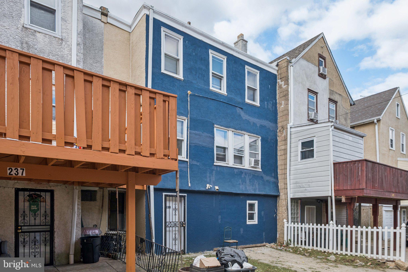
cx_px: 204
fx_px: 261
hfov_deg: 76.1
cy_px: 136
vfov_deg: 55.1
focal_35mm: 23
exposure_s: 1/120
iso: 250
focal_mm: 15.1
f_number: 8
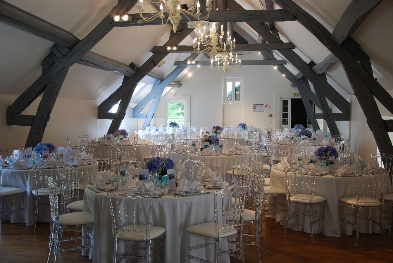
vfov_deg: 34.3
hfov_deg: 49.5
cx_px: 196
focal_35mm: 39
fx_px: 426
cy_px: 132
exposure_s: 1/40
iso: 200
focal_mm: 26
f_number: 4
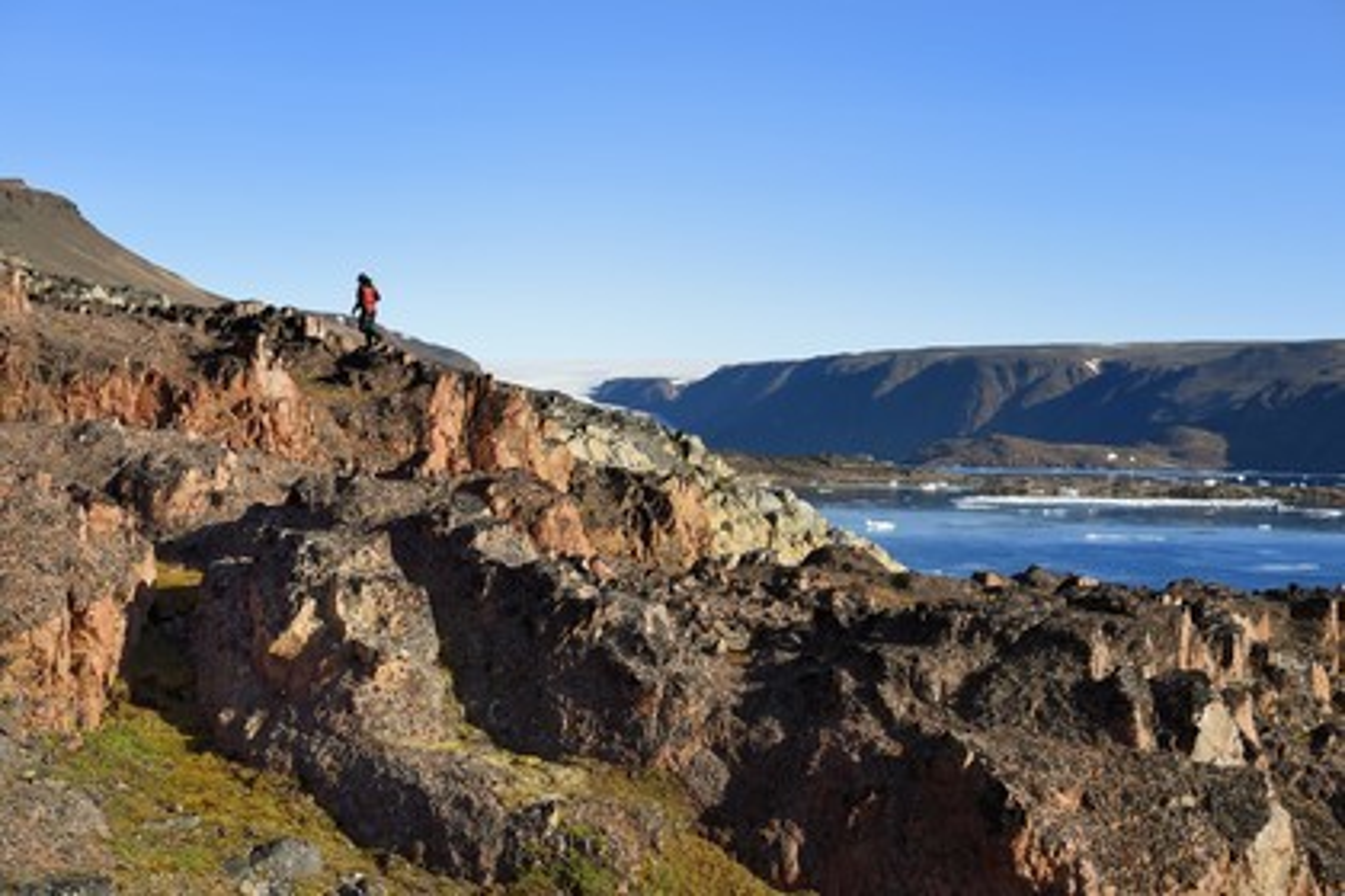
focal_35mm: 70
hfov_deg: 28.8
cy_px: 448
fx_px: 2615
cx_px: 672
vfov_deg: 19.5
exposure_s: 1/320
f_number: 13
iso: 200
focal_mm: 70
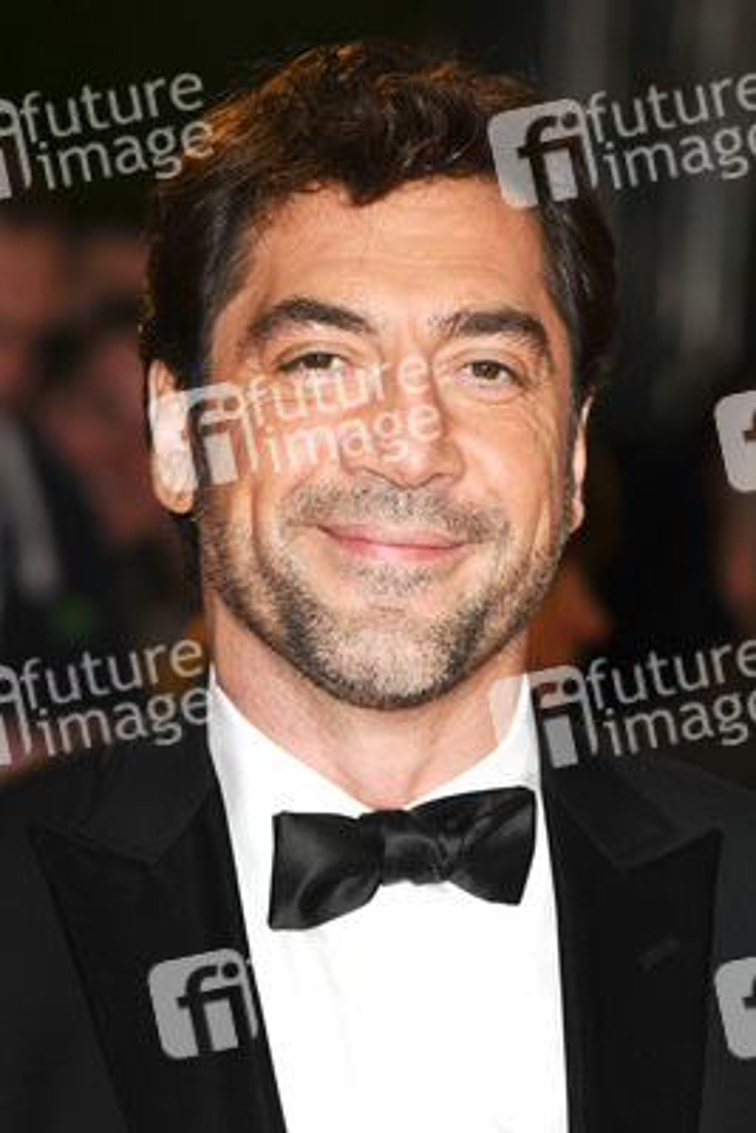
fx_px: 6373
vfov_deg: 10.2
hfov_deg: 6.8
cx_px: 378
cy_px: 566
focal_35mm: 202
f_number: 4.5
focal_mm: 135
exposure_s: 1/200
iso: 320
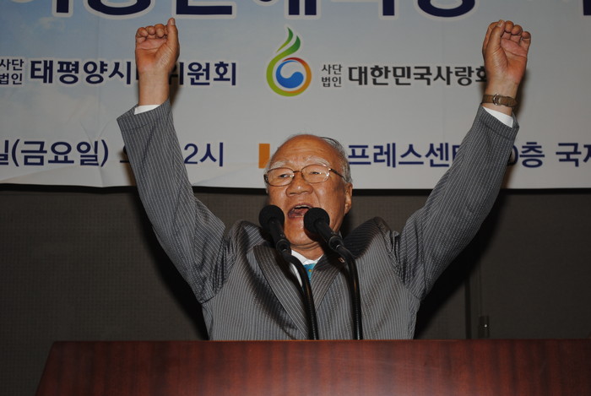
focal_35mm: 72
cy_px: 198
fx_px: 1184
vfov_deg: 19.0
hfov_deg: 28.0
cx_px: 296
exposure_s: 1/60
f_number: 5.3
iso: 200
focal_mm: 48
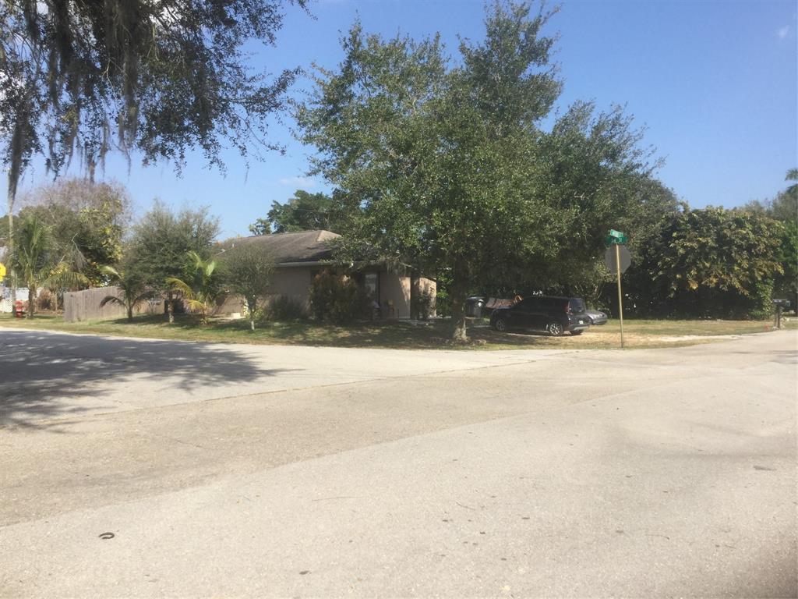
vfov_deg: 45.4
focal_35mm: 31
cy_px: 300
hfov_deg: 58.4
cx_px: 399
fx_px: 715
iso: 25
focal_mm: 3.3
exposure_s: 1/1045
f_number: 2.4
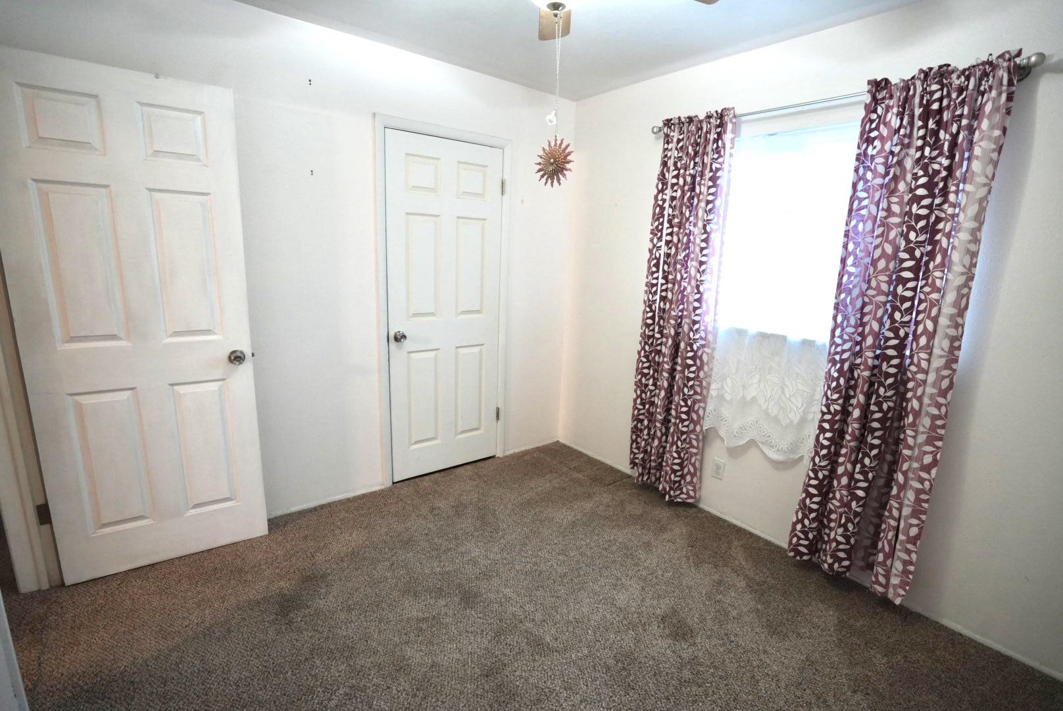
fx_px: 473
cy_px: 356
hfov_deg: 96.7
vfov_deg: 73.8
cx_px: 532
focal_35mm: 16
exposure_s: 1/160
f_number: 4
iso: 3200
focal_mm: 16
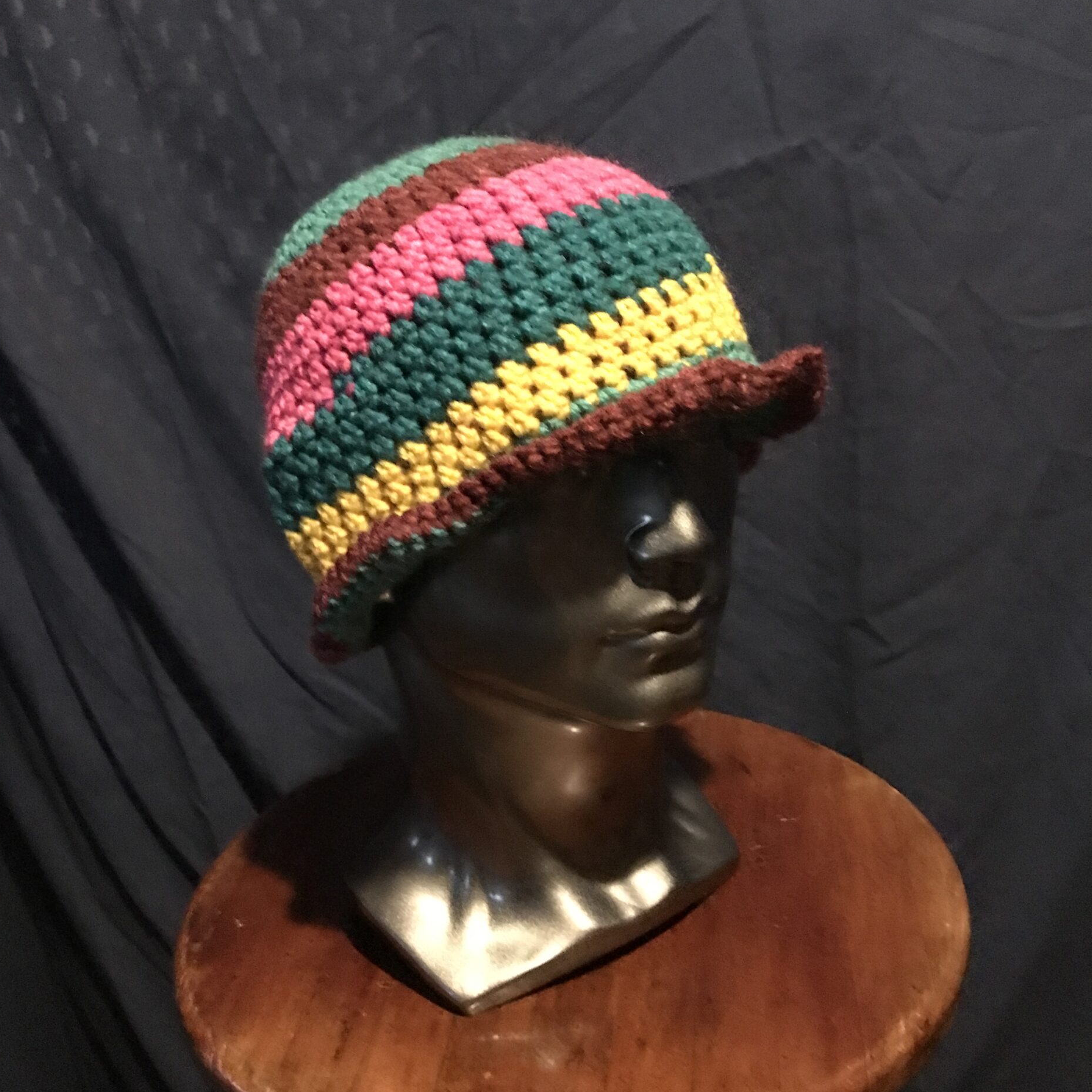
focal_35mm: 34
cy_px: 564
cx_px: 535
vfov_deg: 48.4
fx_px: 1213
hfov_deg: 48.4
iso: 320
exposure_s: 1/4
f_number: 1.8
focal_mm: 3.99
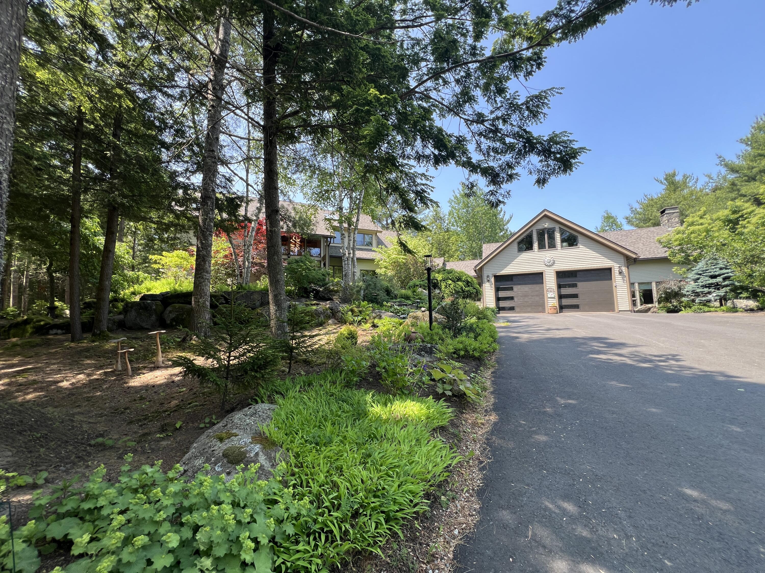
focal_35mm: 13
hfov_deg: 106.2
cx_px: 382
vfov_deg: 89.9
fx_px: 287
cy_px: 286
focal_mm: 1.57
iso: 32
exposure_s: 1/274
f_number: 1.8
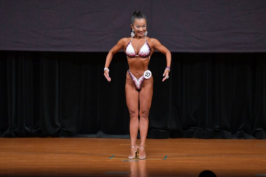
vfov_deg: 4.8
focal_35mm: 285
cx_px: 133
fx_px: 2105
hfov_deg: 7.2
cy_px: 88
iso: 4000
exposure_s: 1/400
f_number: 5.6
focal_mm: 190
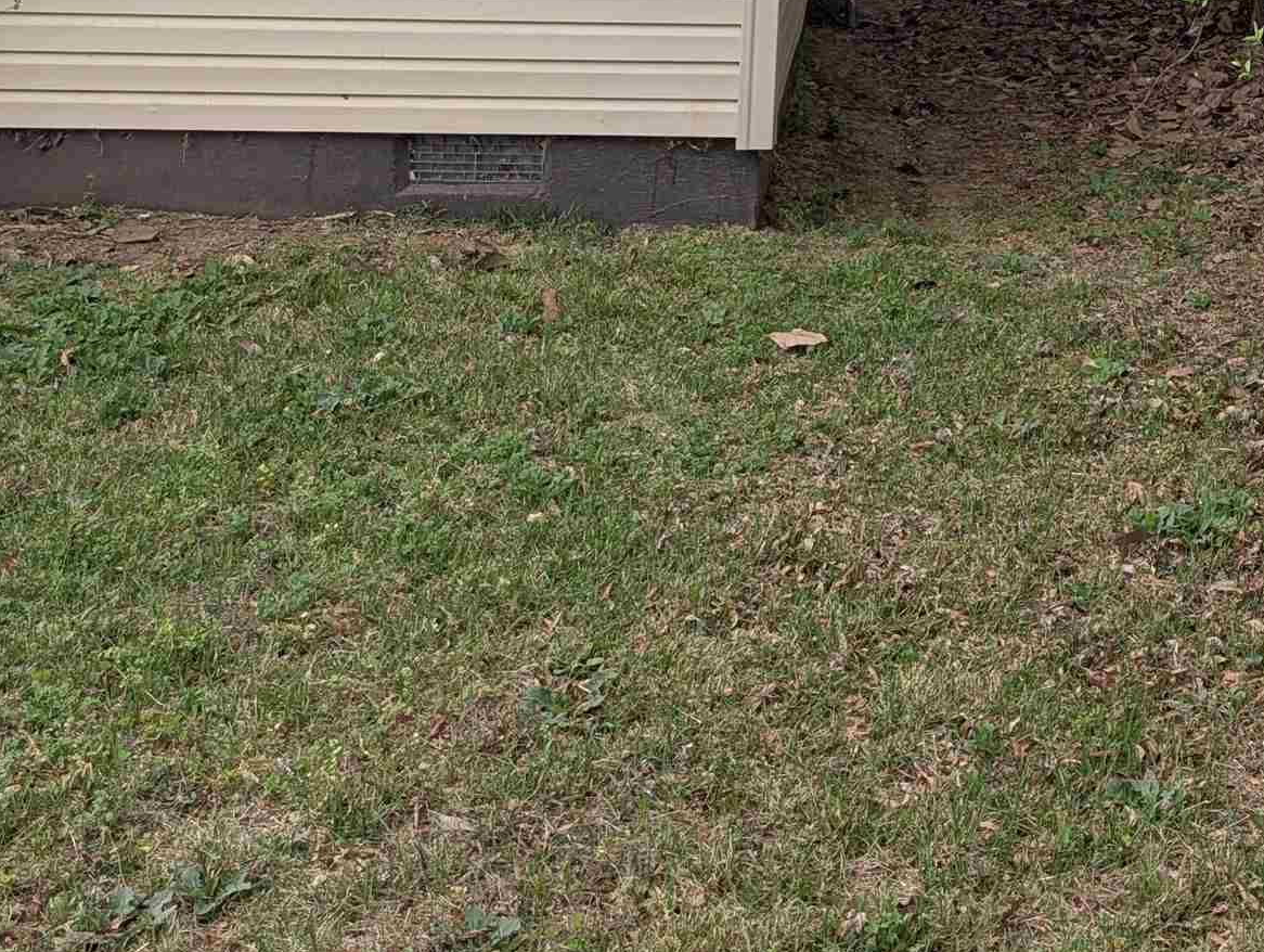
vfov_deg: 21.4
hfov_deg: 29.5
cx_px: 1118
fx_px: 2304
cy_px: -232
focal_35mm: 63
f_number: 1.68
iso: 21
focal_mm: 6.9
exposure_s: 1/336
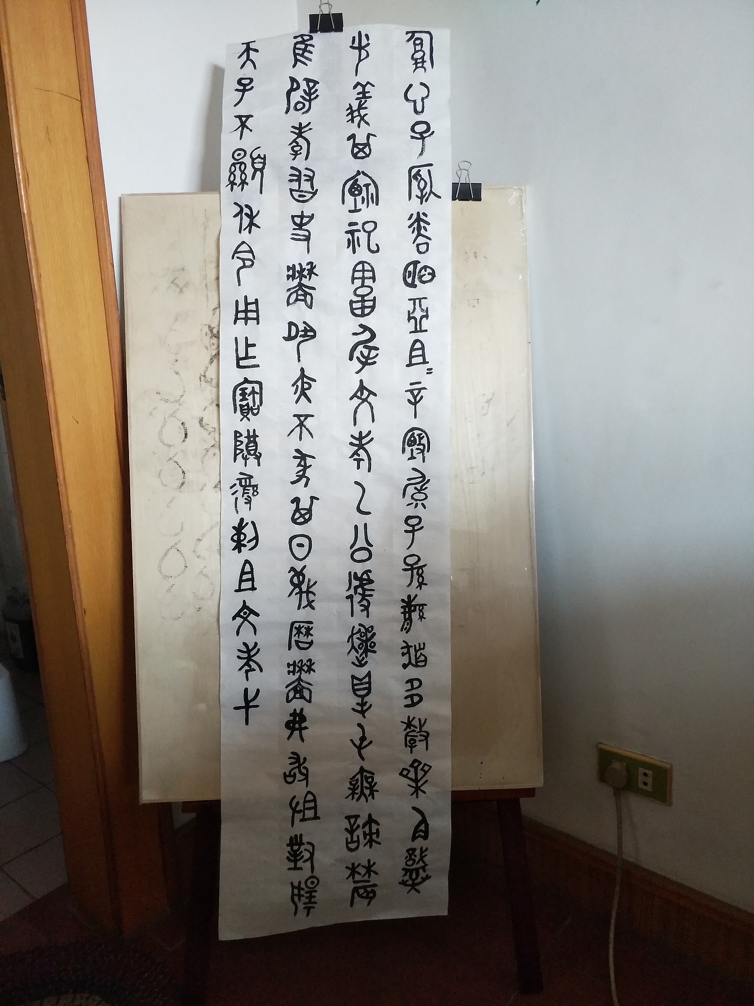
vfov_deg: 76.4
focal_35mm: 22
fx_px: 639
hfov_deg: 61.1
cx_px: 377
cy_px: 503
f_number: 2
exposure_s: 1/33.3
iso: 400
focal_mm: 3.79
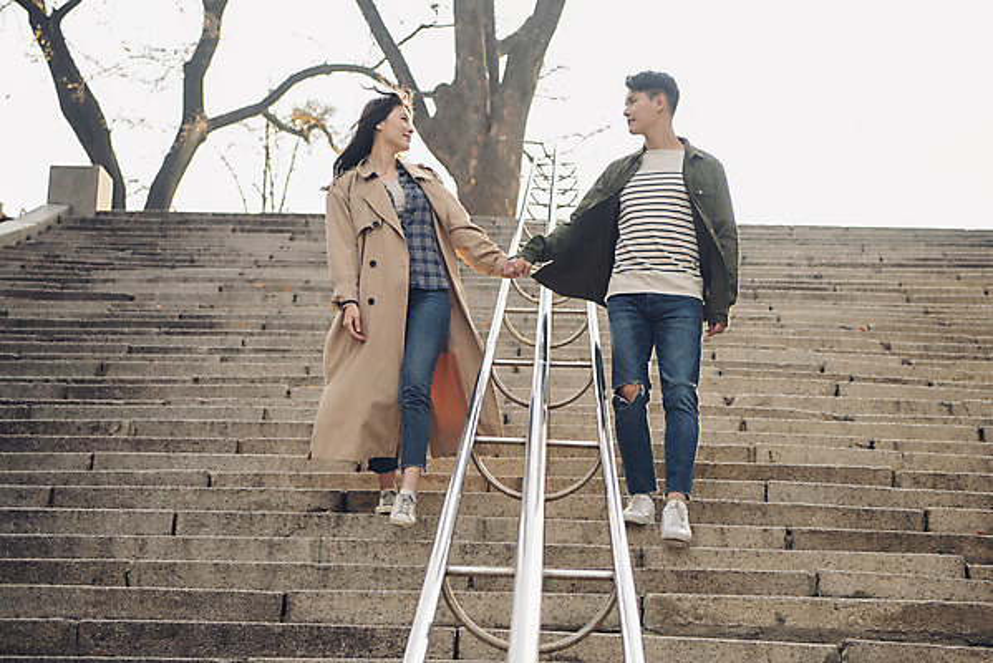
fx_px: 1518
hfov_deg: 36.2
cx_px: 496
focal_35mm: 55
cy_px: 332
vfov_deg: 24.6
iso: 250
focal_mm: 55
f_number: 3.5
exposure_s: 1/640
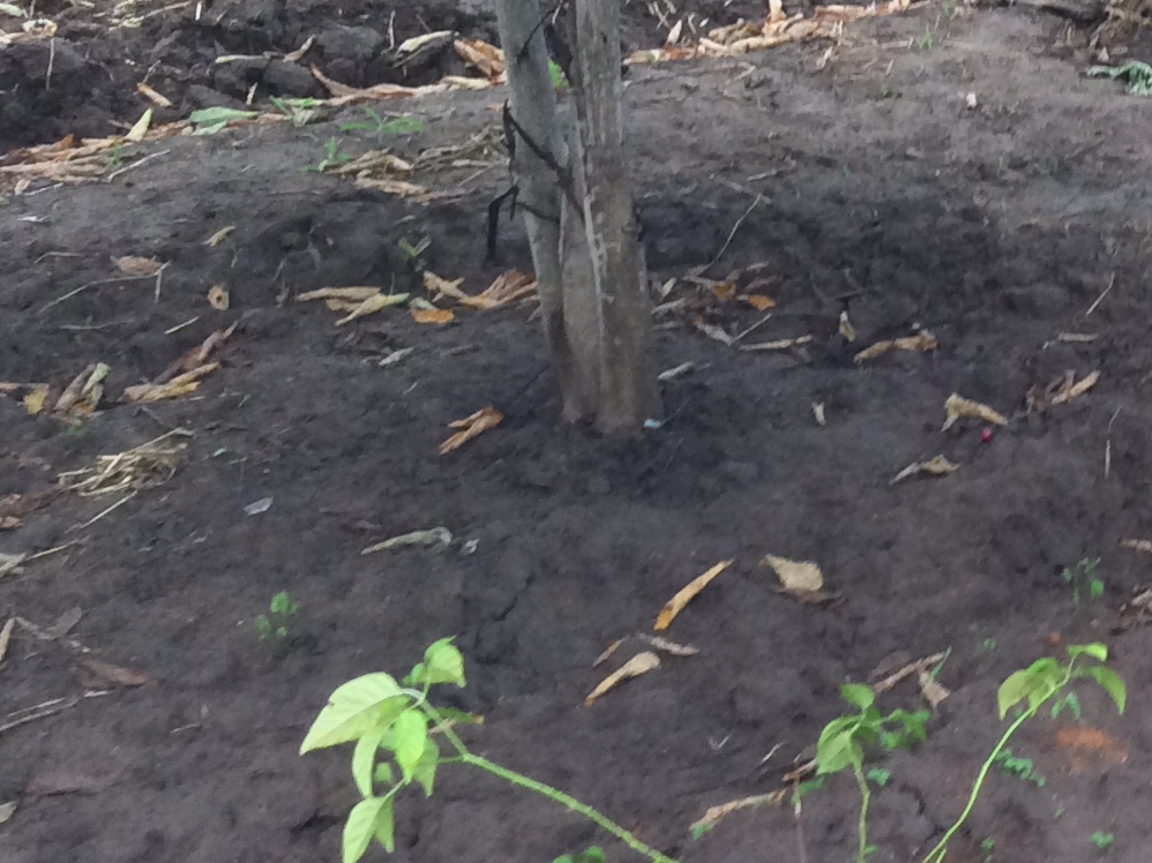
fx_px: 2762
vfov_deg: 17.2
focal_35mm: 83
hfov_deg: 21.6
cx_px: 1435
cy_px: -90
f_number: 2.4
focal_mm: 3.3
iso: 80
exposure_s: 1/25
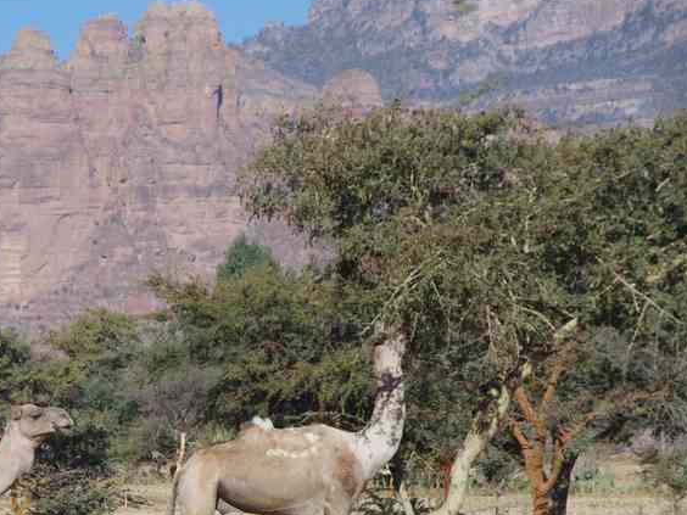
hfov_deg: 6.0
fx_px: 6589
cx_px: 152
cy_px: 397
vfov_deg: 4.5
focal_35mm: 332
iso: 200
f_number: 9
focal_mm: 130
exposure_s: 1/200
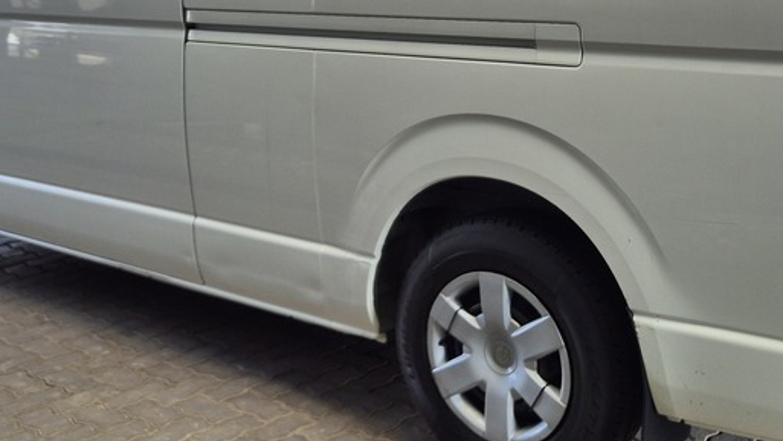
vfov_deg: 23.4
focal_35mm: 50
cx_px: 466
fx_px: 1038
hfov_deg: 41.1
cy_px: 46
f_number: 1.8
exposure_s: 1/180
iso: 40
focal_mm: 5.4
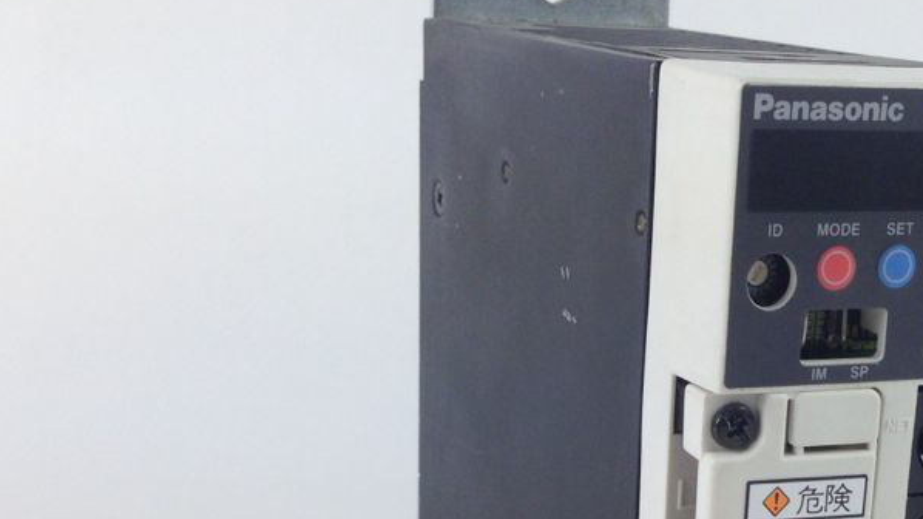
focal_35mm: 77
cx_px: 664
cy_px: 621
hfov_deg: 27.2
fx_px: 1884
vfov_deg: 15.1
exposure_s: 1/148
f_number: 2.4
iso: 50
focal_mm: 4.12
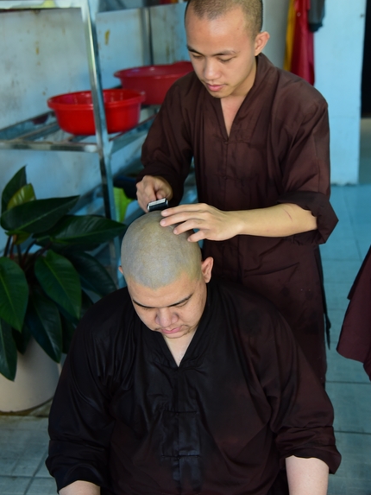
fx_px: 686
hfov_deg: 30.3
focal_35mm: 48
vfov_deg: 39.6
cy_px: 244
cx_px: 186
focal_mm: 44
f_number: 4.5
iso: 1600
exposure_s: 1/50
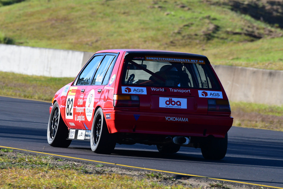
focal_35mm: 630
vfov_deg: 2.2
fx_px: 4954
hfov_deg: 3.3
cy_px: 94
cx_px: 142
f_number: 10
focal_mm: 420
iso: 800
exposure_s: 1/800
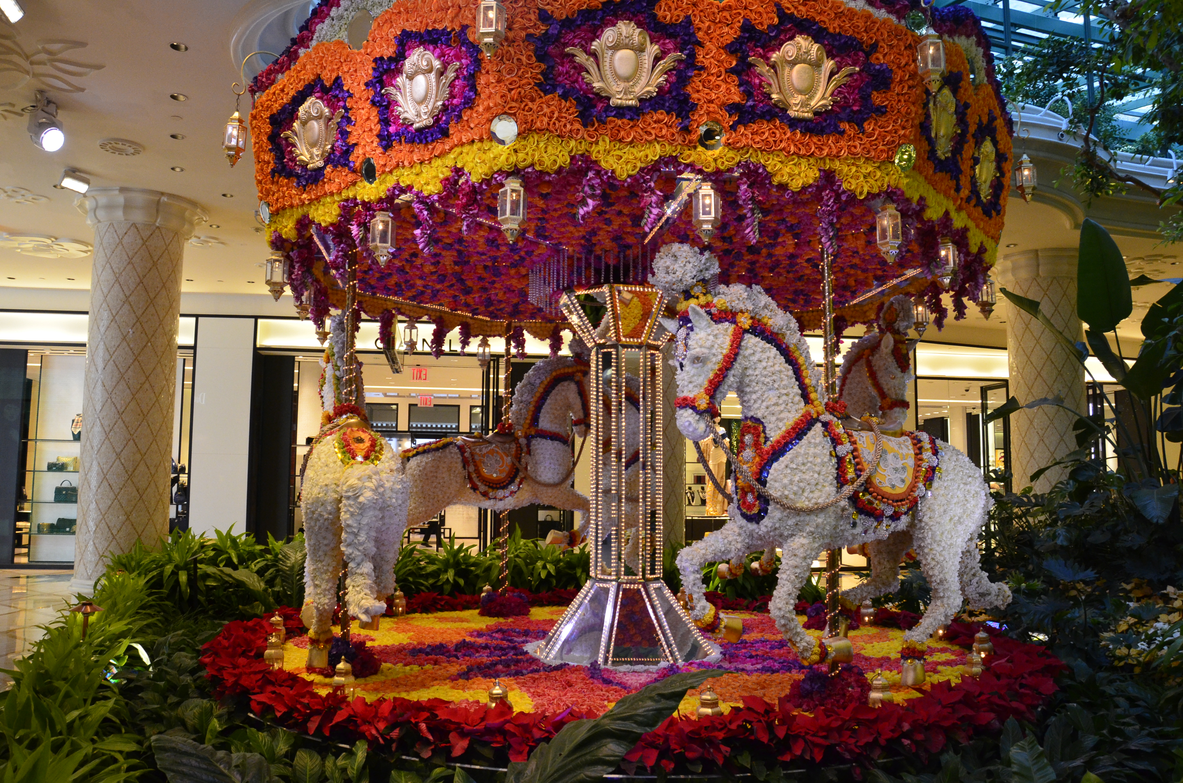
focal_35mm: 27
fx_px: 885
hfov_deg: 67.5
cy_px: 392
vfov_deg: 47.7
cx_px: 592
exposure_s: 1/80
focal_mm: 18
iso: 2000
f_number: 9
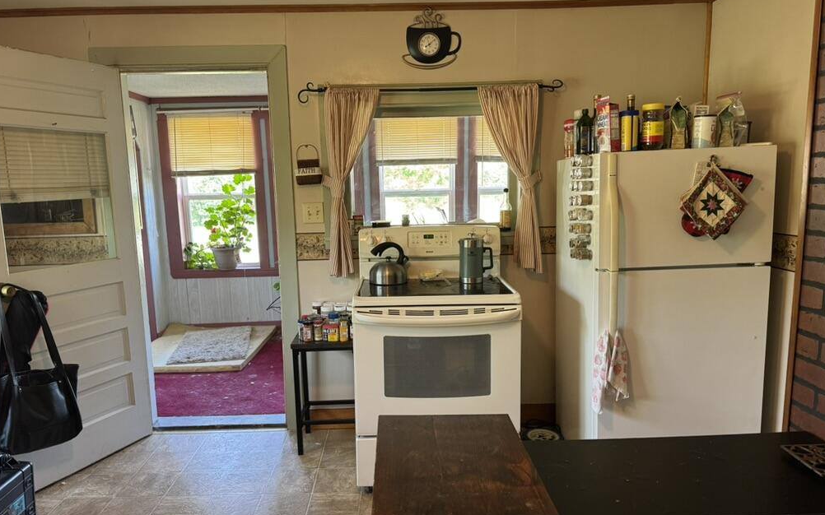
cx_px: 412
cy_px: 281
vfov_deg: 47.5
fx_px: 585
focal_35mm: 26
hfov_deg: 70.4
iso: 200
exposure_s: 1/60
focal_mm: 6.76
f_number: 1.78
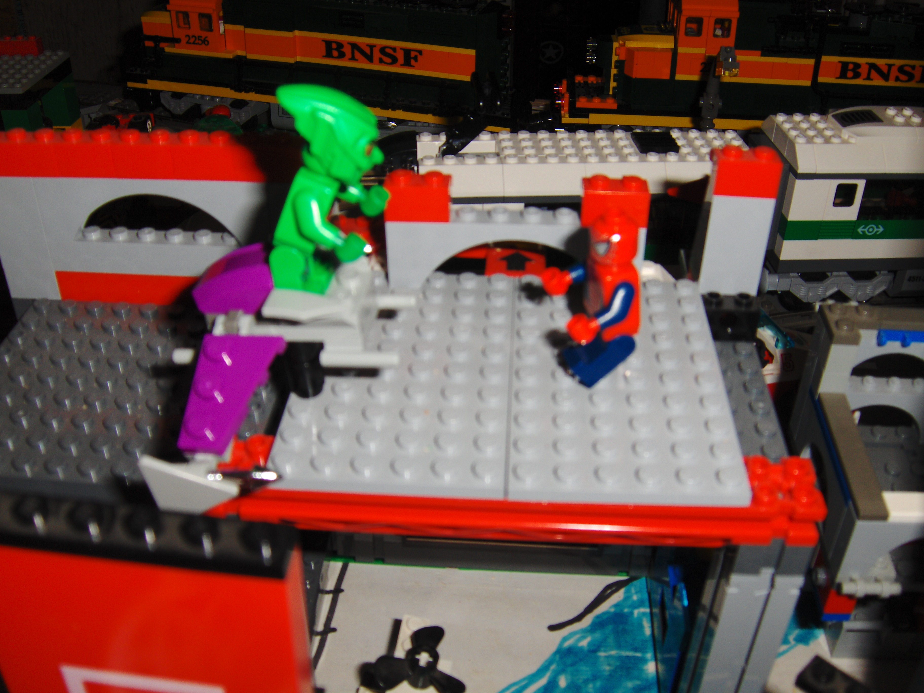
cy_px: 346
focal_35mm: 35
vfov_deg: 40.7
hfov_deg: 52.6
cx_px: 462
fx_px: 934
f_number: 5.5
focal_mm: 7.5
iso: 100
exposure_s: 1/60
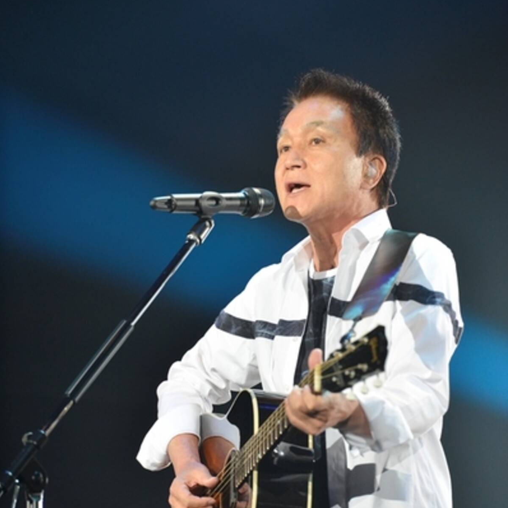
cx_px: 254
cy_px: 339
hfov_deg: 6.8
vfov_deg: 6.8
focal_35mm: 256
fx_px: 4250
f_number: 4
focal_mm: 200
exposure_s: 1/320
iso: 1600
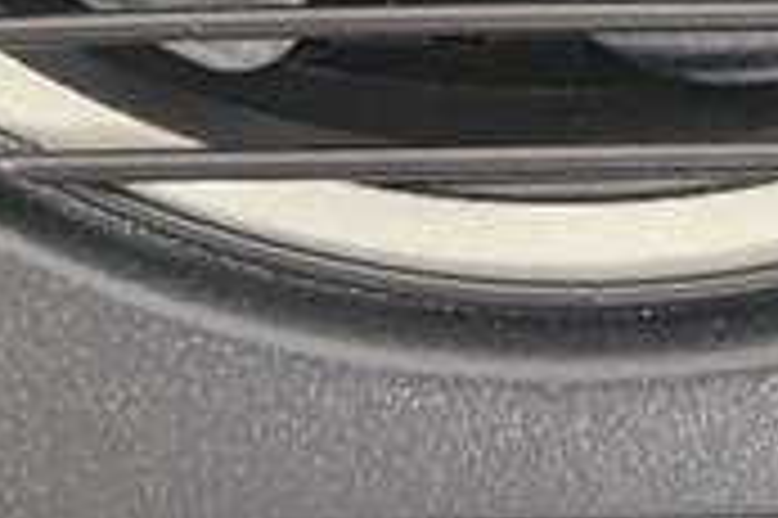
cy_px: -1101
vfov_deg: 6.6
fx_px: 4059
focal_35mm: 188
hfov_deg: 10.9
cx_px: 432
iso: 385
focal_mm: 6.78
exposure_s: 1/17
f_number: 1.85
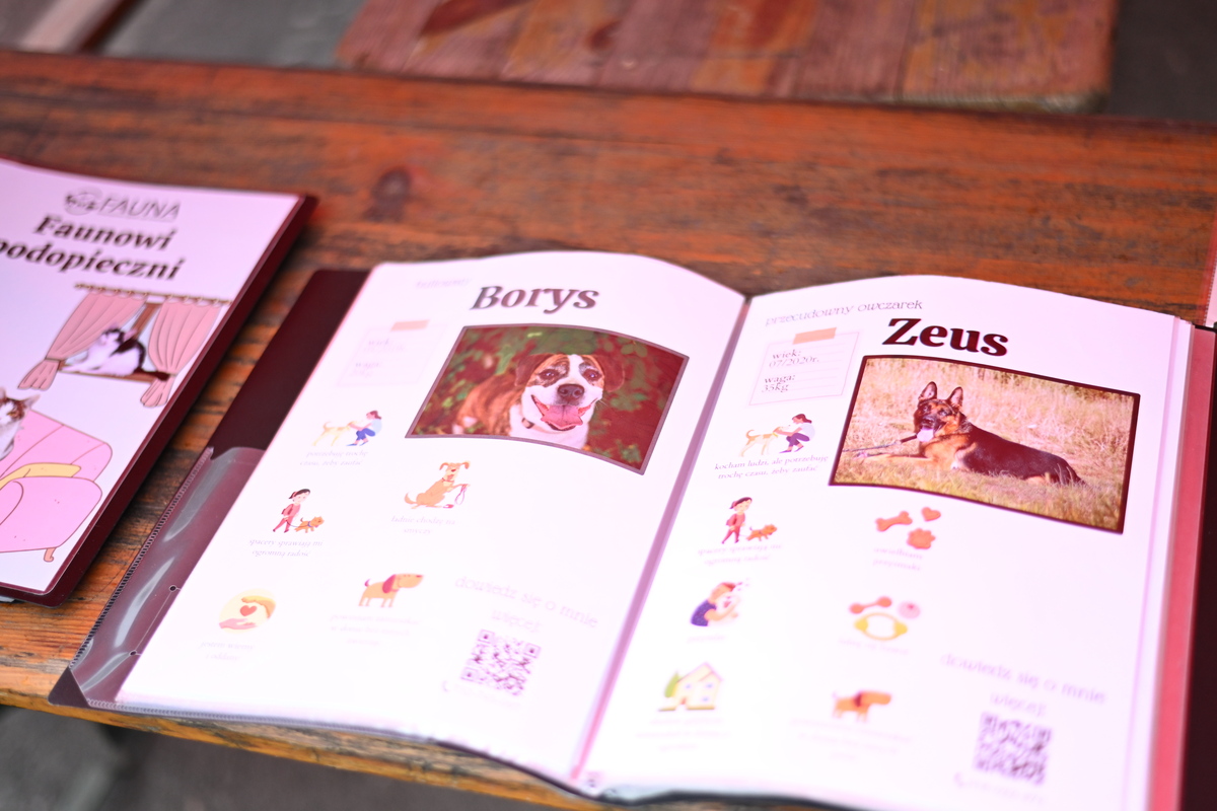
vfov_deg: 27.0
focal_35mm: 50
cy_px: 406
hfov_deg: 39.6
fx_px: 1690
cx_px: 608
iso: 1000
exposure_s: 1/8000
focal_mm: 50
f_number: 1.8
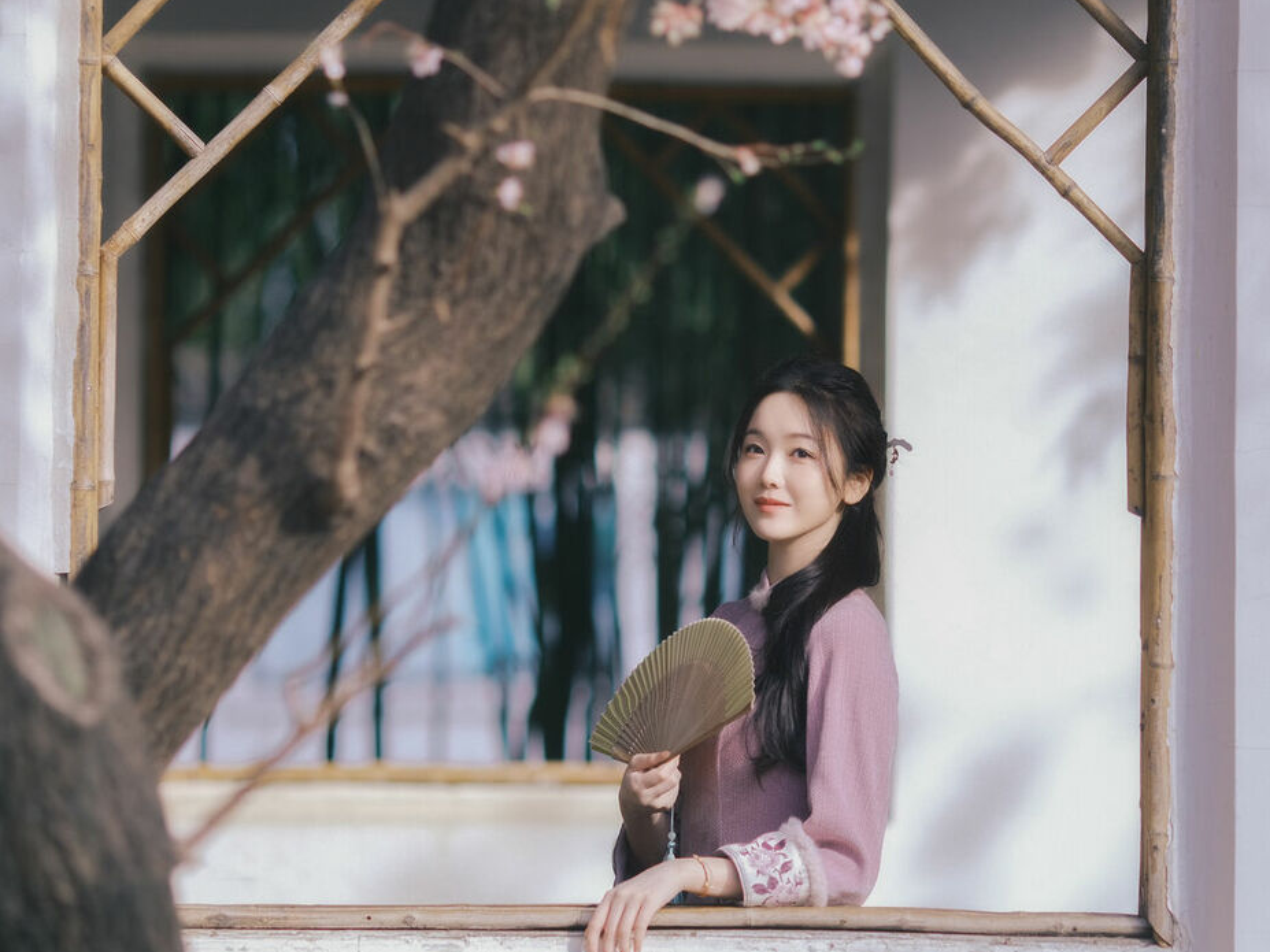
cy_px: 477
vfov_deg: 6.7
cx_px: 675
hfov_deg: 9.0
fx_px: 8107
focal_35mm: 221
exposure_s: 1/1600
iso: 800
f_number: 2
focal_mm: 135
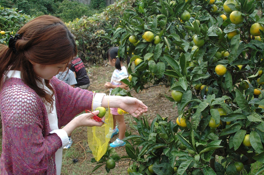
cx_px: 139
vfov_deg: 32.1
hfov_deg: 46.9
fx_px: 304
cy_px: 94
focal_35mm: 42
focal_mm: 25
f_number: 8
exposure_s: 1/250
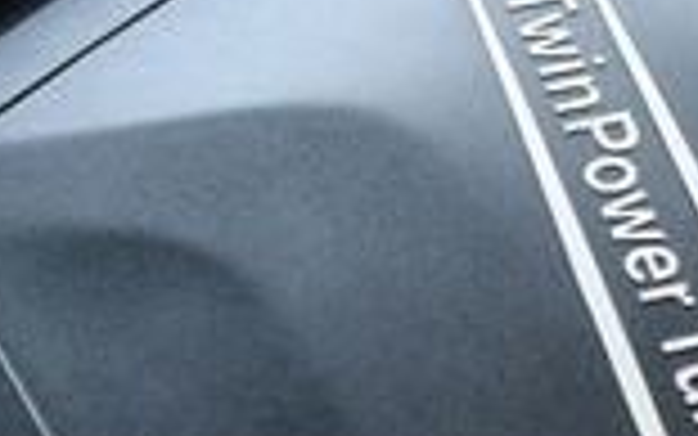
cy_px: 243
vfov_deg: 5.4
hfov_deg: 8.6
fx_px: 4662
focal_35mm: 245
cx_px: 432
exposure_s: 1/125
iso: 800
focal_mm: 29
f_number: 4.2
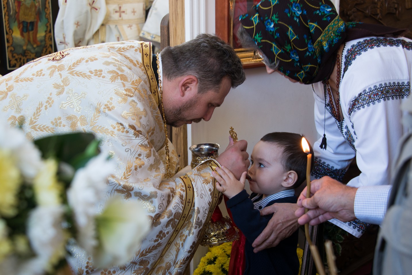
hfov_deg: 34.5
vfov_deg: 23.4
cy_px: 138
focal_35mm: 58
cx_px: 206
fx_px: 664
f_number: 4.5
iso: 640
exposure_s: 1/60
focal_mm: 58
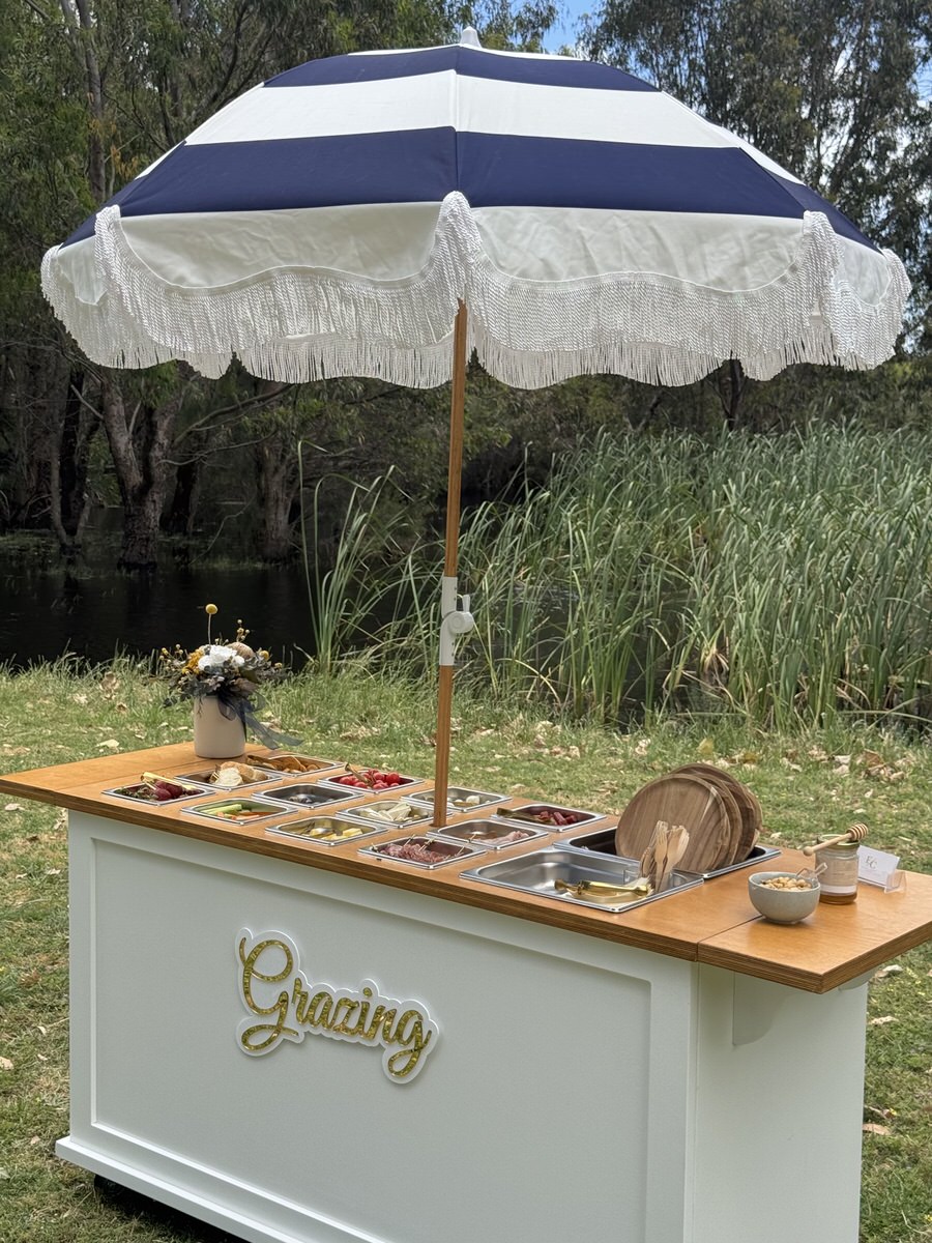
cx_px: 466
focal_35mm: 48
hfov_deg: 30.3
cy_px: 622
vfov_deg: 39.7
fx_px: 1723
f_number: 1.78
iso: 64
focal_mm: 6.76
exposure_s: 1/2252
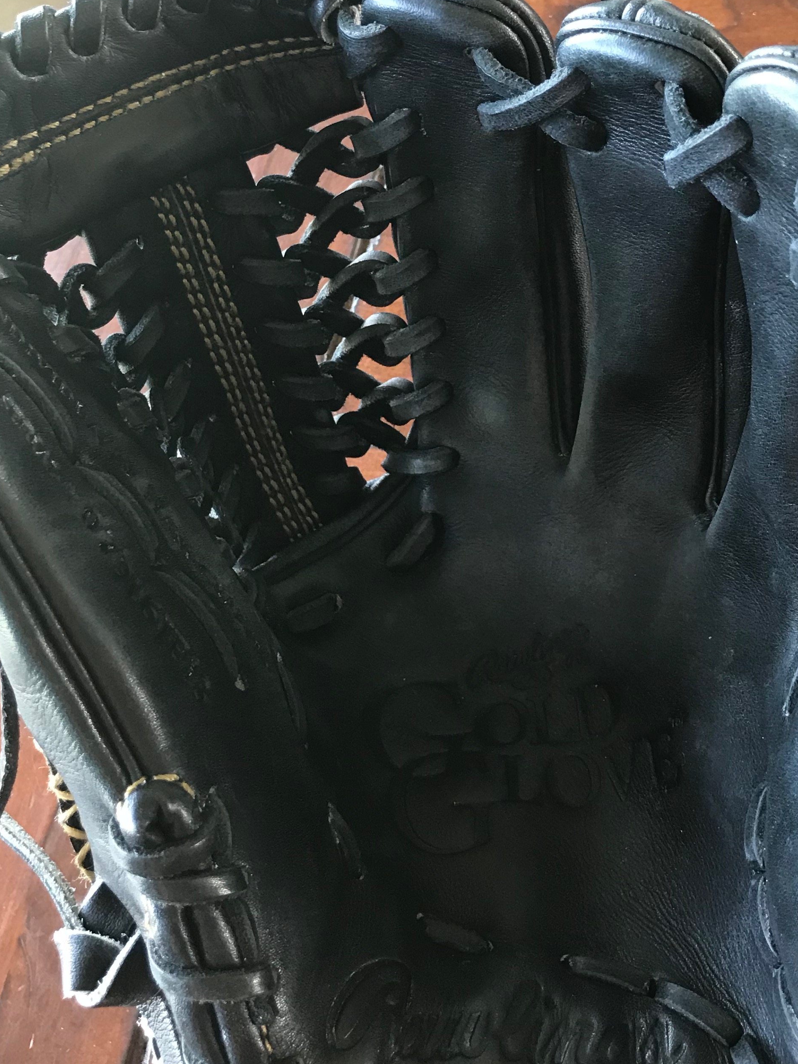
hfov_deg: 32.1
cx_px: 476
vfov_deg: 41.6
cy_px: 360
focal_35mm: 45
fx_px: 1383
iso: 40
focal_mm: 3.99
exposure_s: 1/17
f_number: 1.8
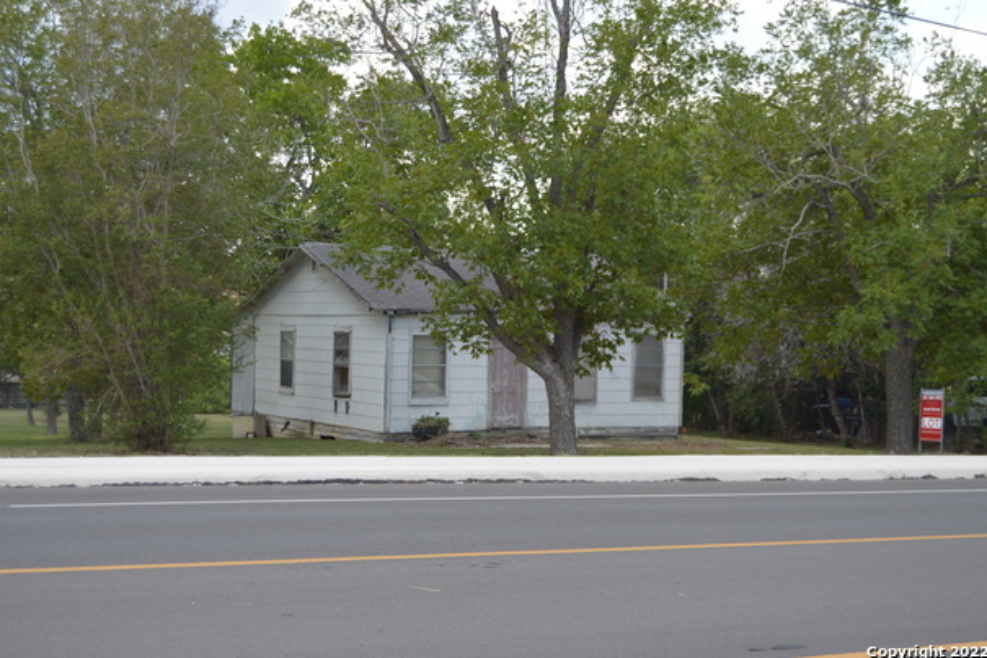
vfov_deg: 24.4
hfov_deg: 35.9
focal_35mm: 56
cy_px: 331
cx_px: 471
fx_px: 1522
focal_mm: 35
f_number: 4.5
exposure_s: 1/160
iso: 100
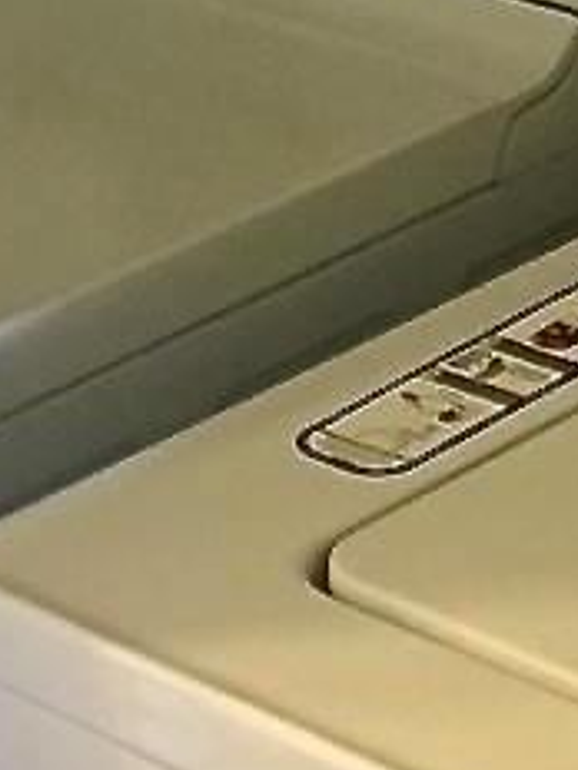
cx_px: 605
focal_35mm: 150
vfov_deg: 13.1
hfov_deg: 9.8
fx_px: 3339
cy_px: 256
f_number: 2.2
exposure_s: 1/15
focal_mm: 4.15
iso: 80
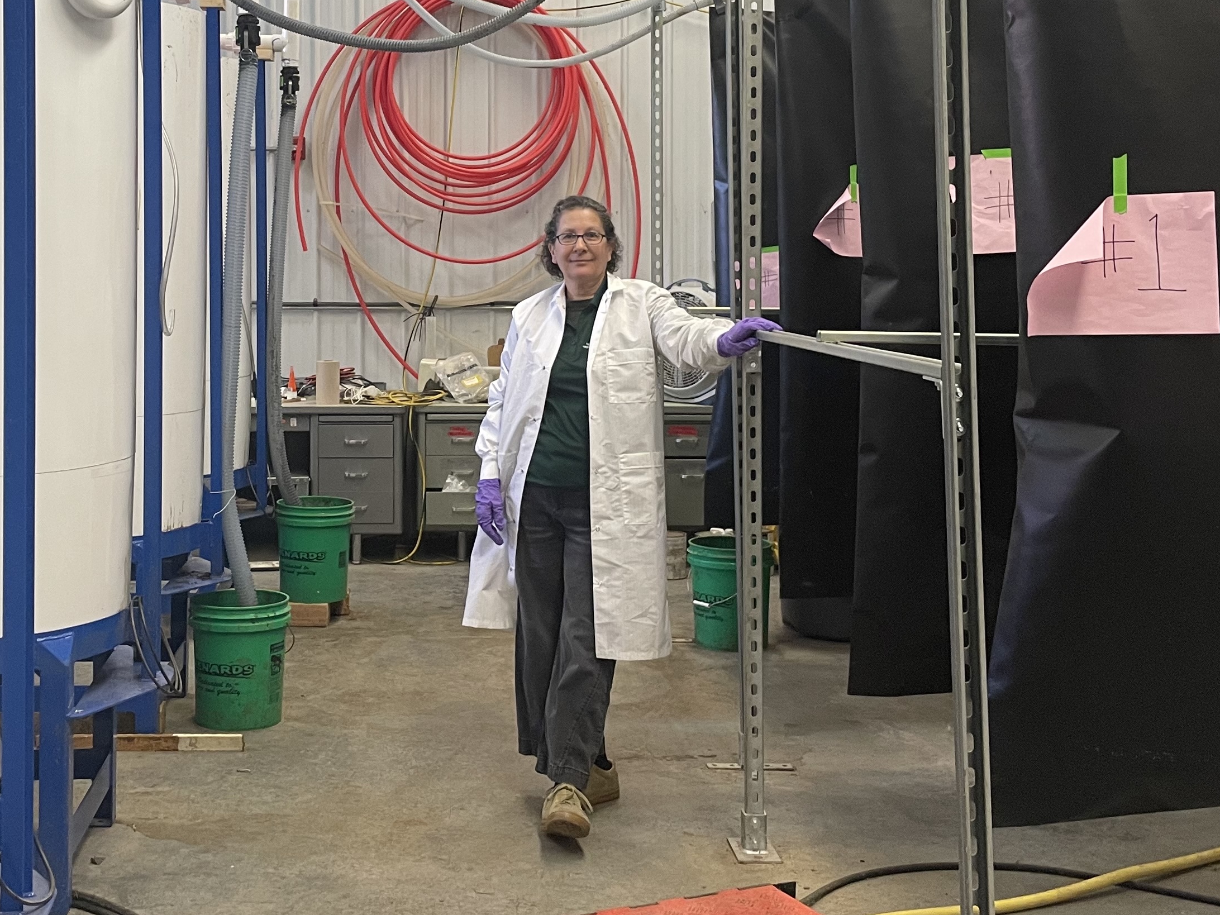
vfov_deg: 29.9
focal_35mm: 48
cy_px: 268
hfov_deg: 39.3
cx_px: 432
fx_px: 1692
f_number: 1.6
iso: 100
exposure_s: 1/60
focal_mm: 4.2
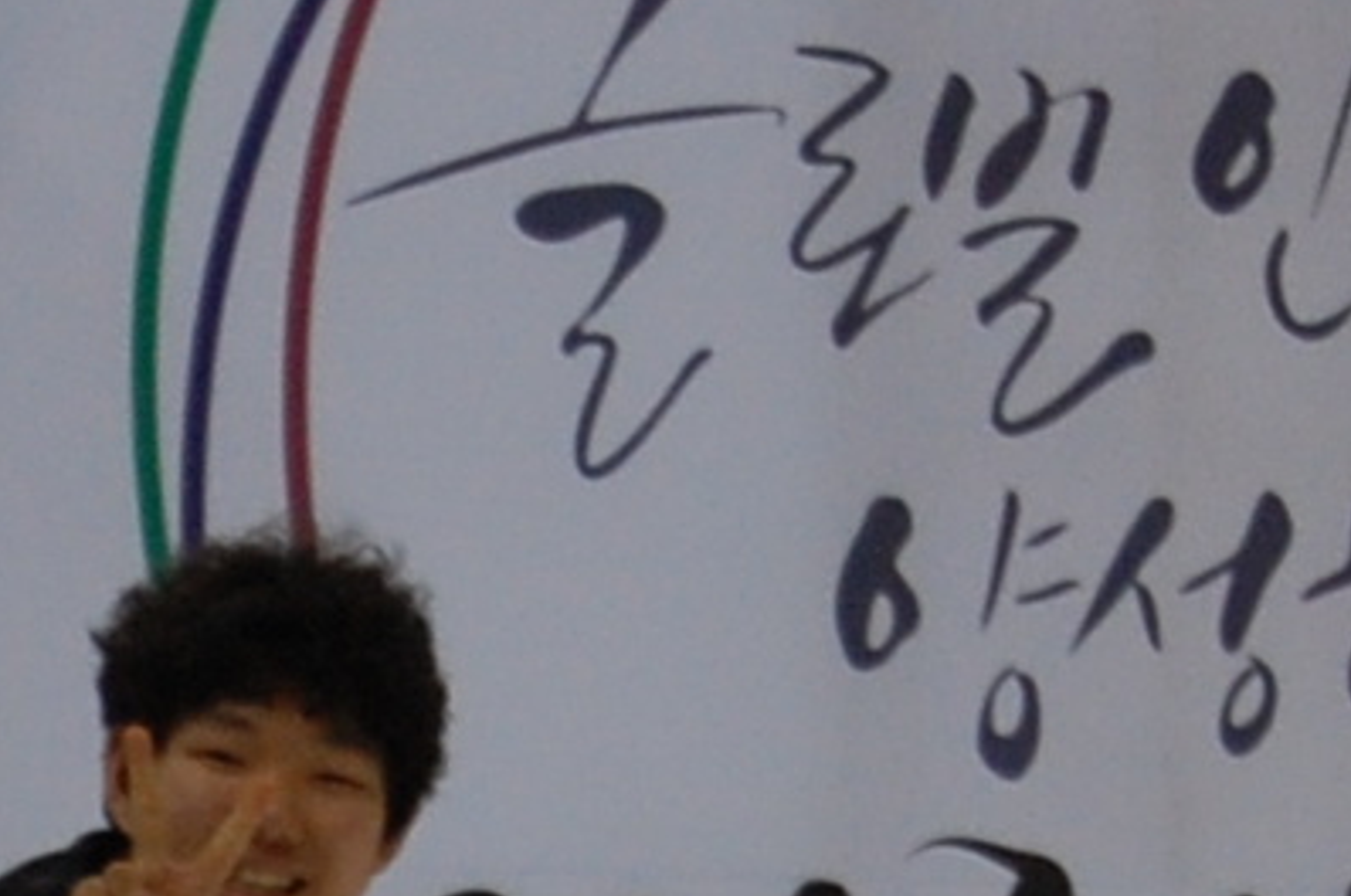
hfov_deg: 4.4
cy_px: 1079
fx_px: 17528
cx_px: 7
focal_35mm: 468
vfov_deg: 2.9
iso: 720
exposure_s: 1/30
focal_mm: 55
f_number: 5.6
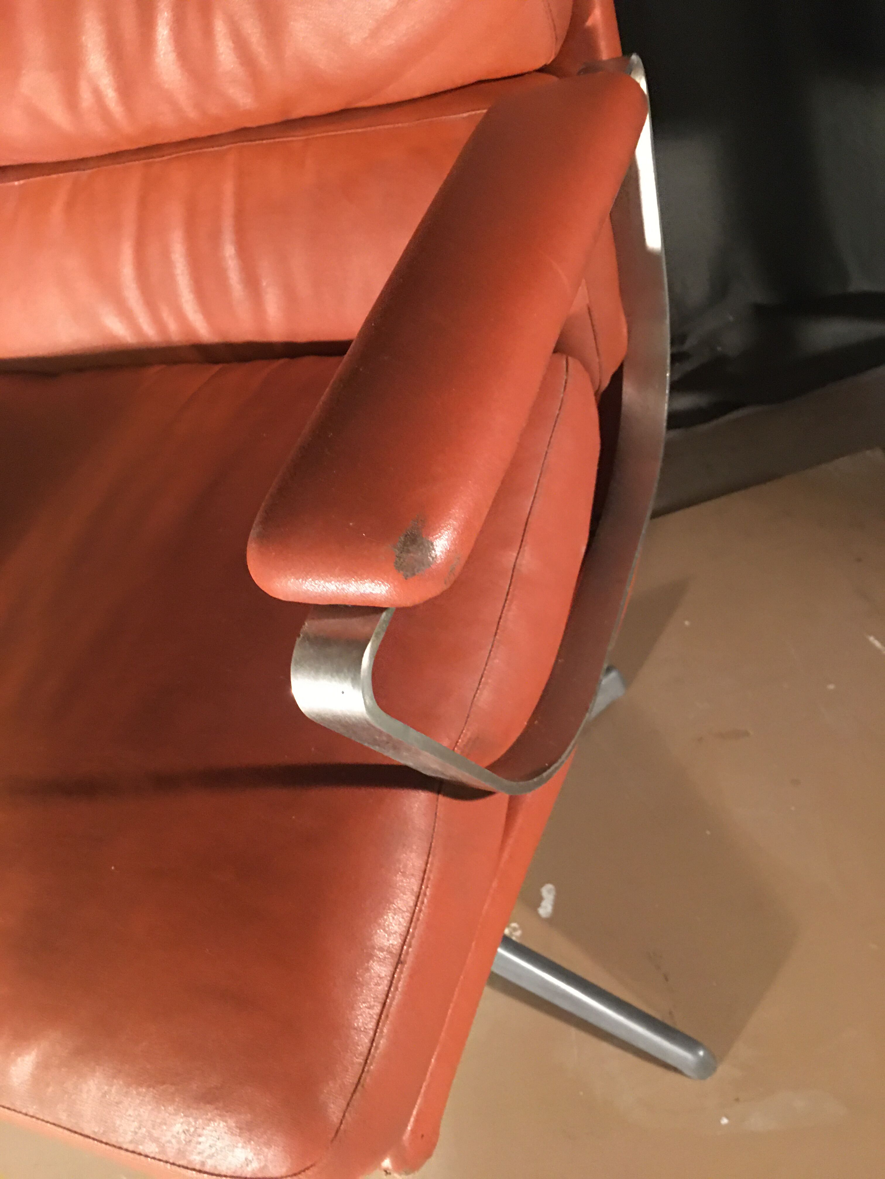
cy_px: 590
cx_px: 442
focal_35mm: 29
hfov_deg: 48.2
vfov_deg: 61.7
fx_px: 989
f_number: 2.2
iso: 160
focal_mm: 4.15
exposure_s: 1/8
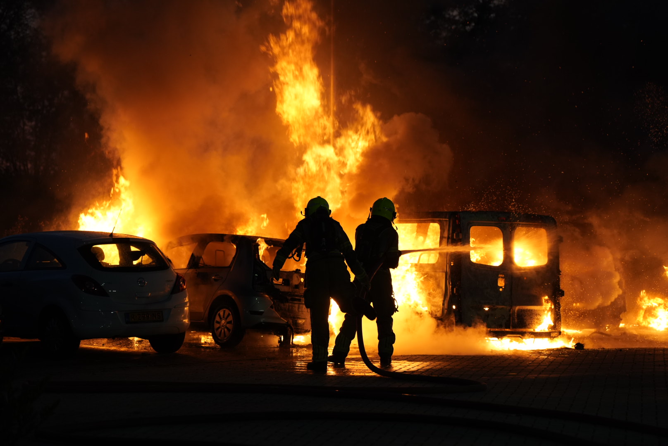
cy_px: 223
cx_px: 334
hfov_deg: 19.1
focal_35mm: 107
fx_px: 1987
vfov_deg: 12.8
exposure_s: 1/160
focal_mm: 107
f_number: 3.5
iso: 1600
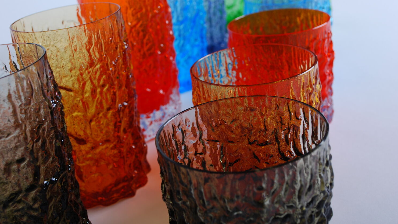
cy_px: 99
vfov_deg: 23.5
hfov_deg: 40.6
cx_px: 197
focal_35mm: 51
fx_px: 538
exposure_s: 1/160
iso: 100
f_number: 9
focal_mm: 32
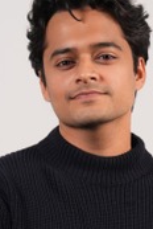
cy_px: 233
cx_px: 97
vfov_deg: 10.0
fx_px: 1289
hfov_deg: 6.8
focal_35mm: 203
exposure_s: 1/160
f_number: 3.2
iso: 1000
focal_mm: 55
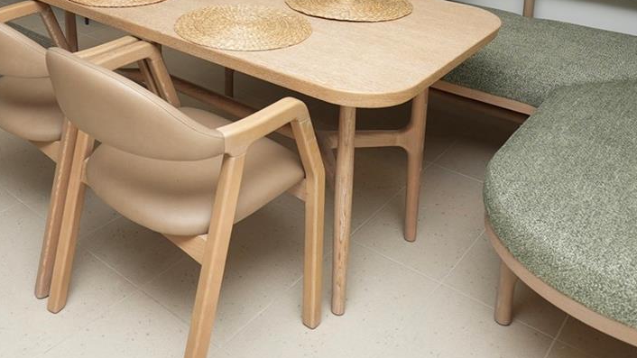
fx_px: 642
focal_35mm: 38
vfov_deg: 27.6
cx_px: 181
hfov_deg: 51.2
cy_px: -65
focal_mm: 16
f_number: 4
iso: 80
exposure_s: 1/125
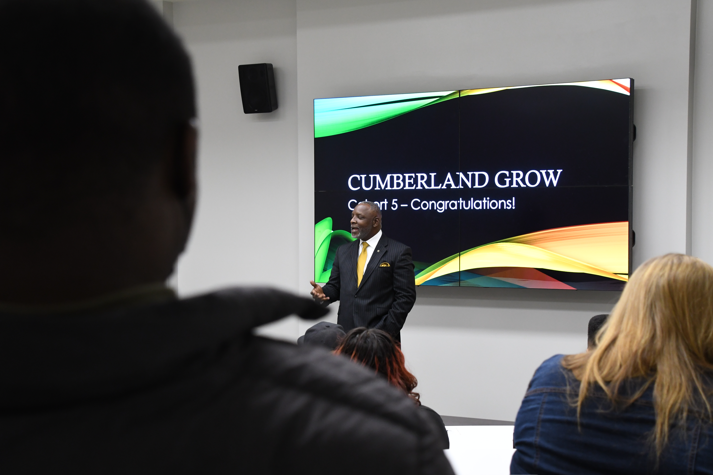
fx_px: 1248
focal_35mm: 63
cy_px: 240
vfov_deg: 21.6
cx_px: 362
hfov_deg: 31.9
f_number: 5.6
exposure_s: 1/60
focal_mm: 38
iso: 1250
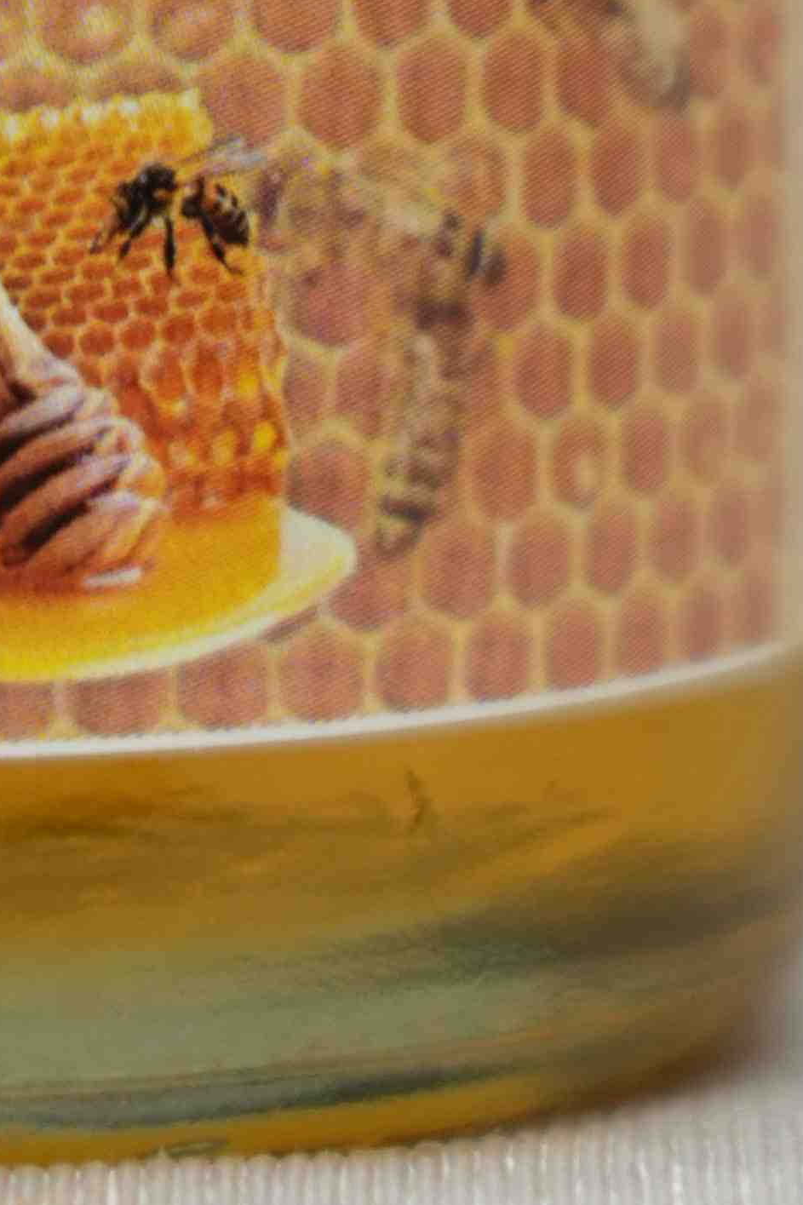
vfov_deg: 3.9
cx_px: -291
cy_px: -1202
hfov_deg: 2.6
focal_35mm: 520
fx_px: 17401
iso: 250
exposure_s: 1/80
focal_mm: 105
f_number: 5
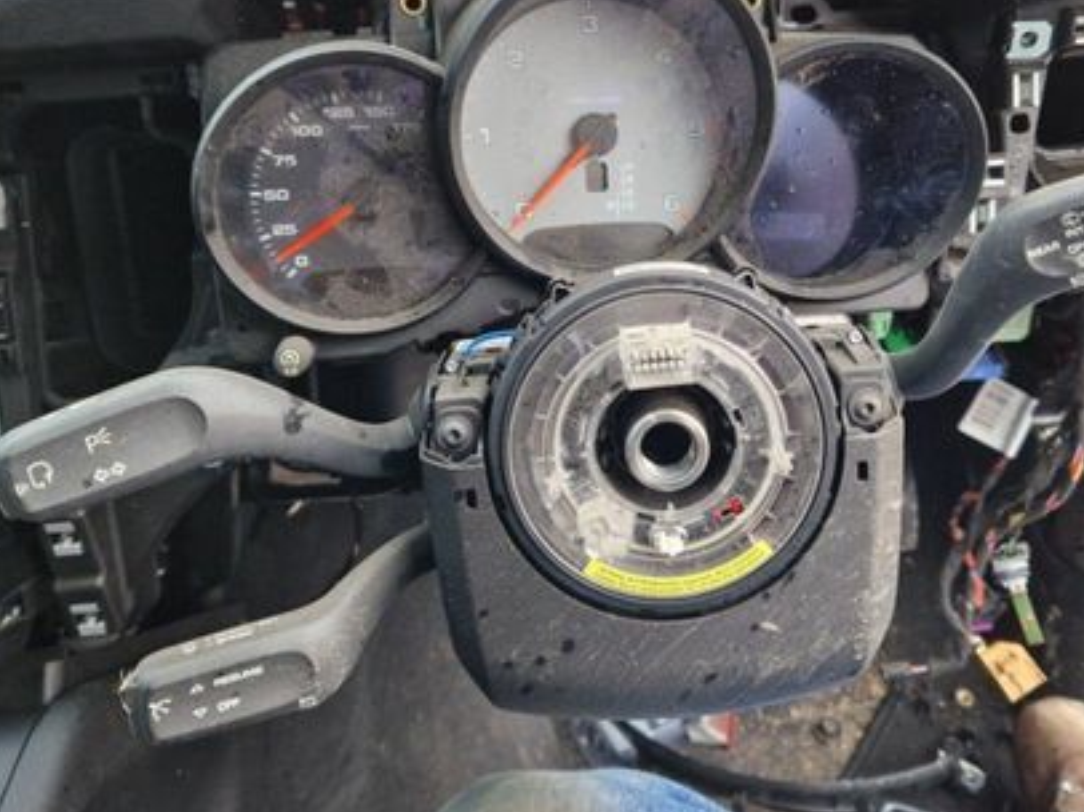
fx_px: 1064
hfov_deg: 53.6
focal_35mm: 34
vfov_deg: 41.3
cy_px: 280
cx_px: 651
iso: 200
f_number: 1.8
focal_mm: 5.4
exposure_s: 1/100
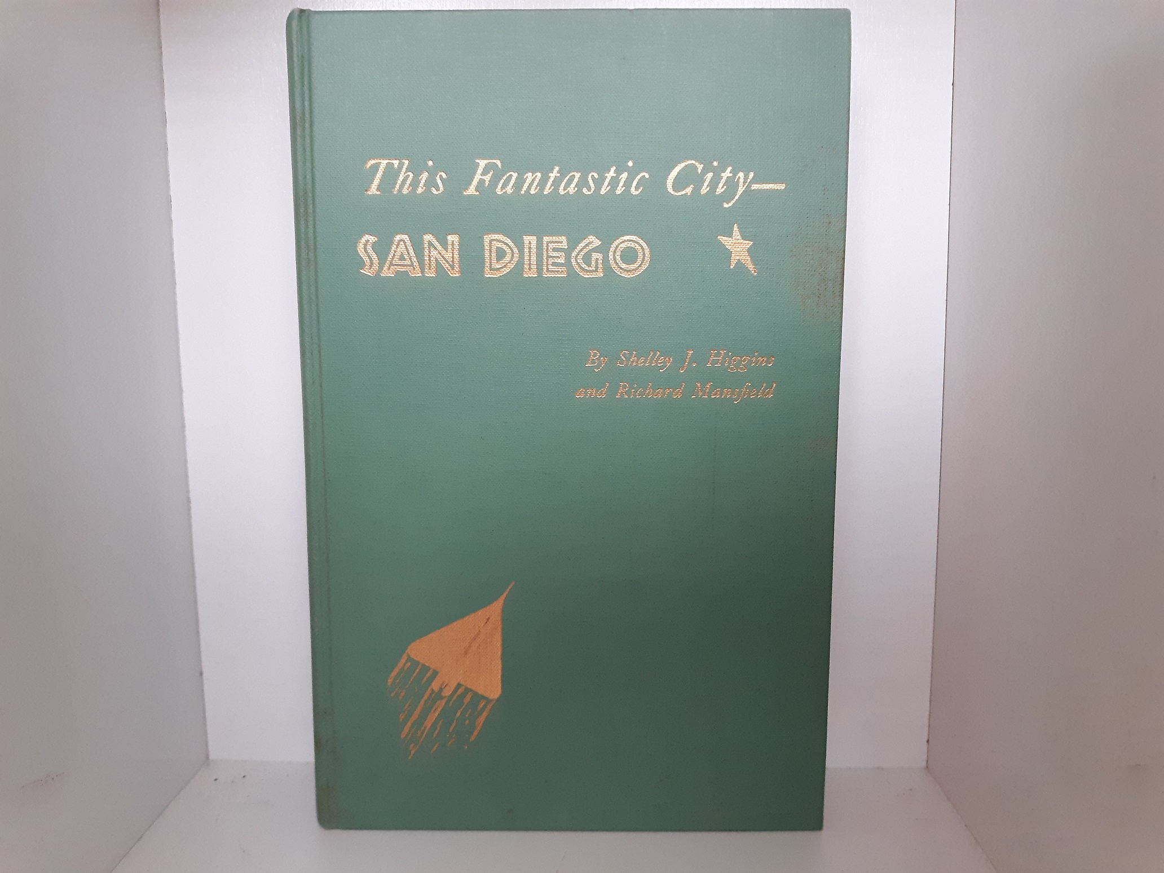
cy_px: 436
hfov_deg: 63.4
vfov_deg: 49.7
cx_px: 582
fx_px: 942
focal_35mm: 28
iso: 400
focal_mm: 3.7
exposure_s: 1/25
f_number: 1.7
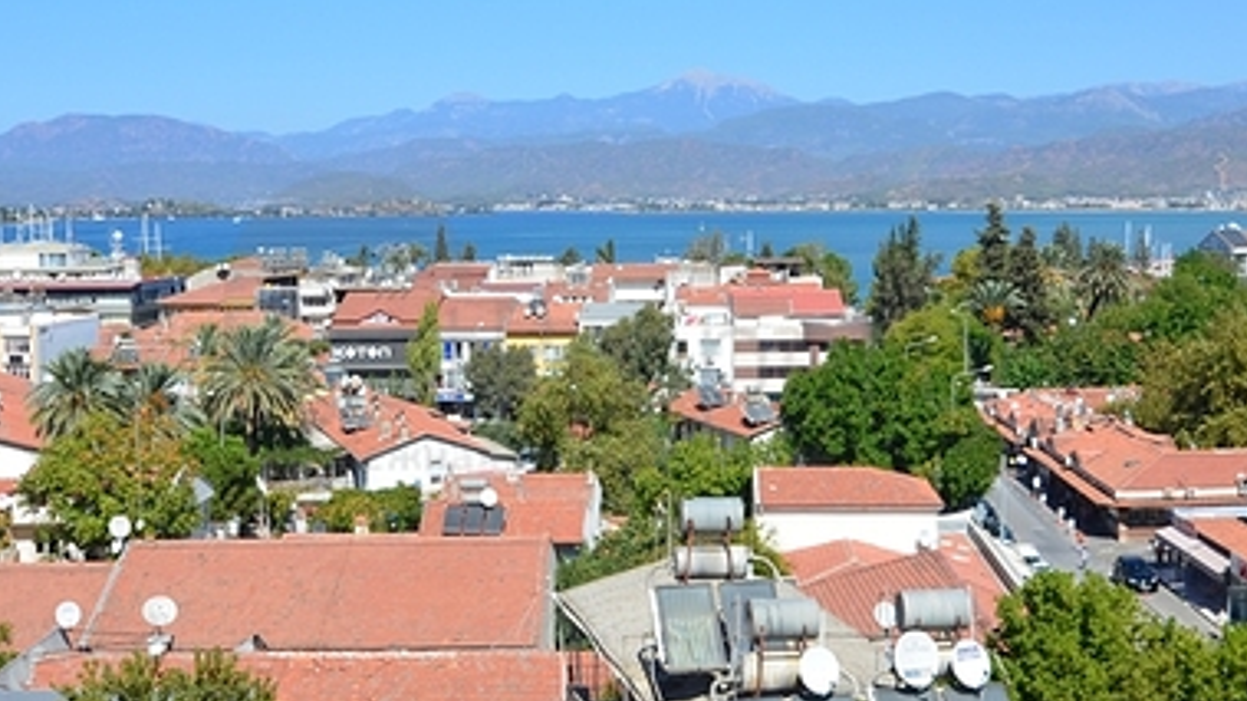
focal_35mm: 51
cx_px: 624
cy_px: 329
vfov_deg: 23.5
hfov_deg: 40.6
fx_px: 1686
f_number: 10
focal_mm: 17
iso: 200
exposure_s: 1/320
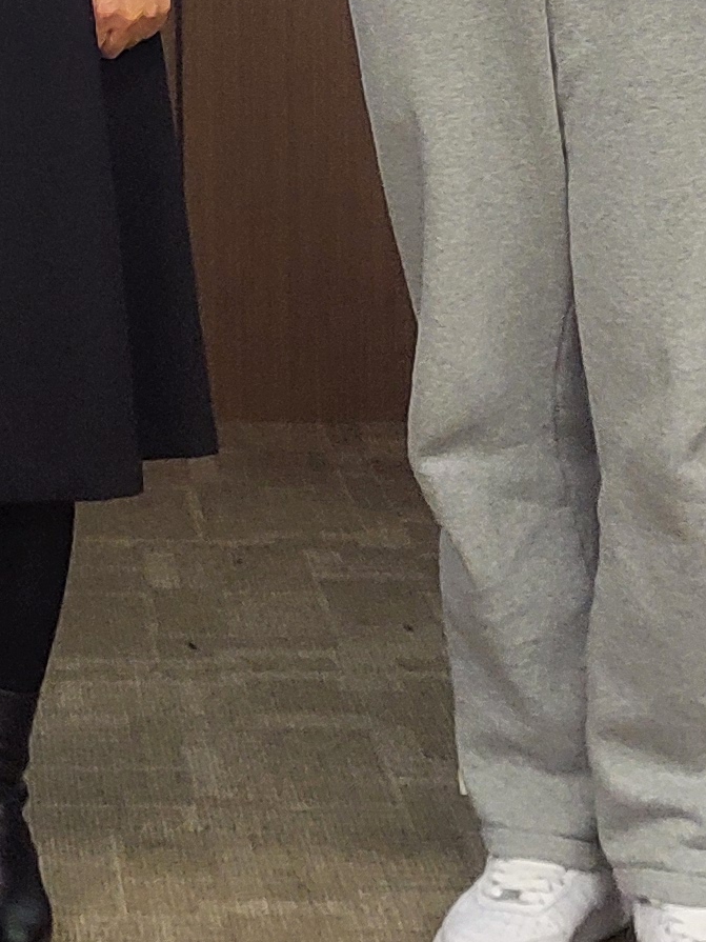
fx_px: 3373
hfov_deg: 11.7
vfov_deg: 15.0
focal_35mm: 124
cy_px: -374
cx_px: -93
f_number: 1.8
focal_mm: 5.23
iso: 160
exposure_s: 1/60
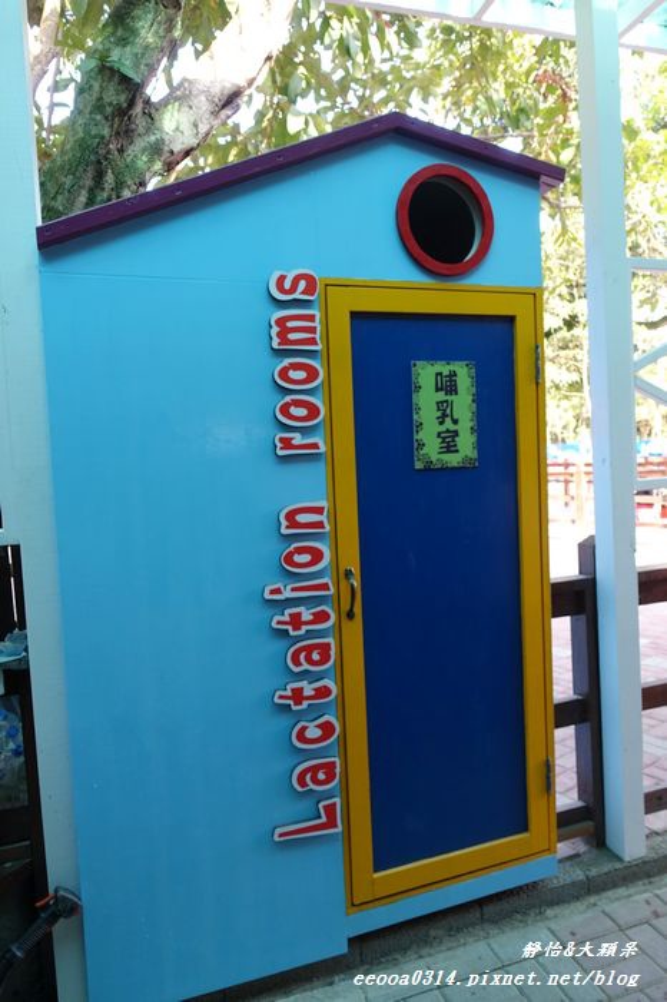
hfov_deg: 53.1
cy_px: 501
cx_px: 334
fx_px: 668
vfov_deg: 73.8
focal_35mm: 24
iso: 200
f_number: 2.8
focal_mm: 8.8
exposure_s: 1/60
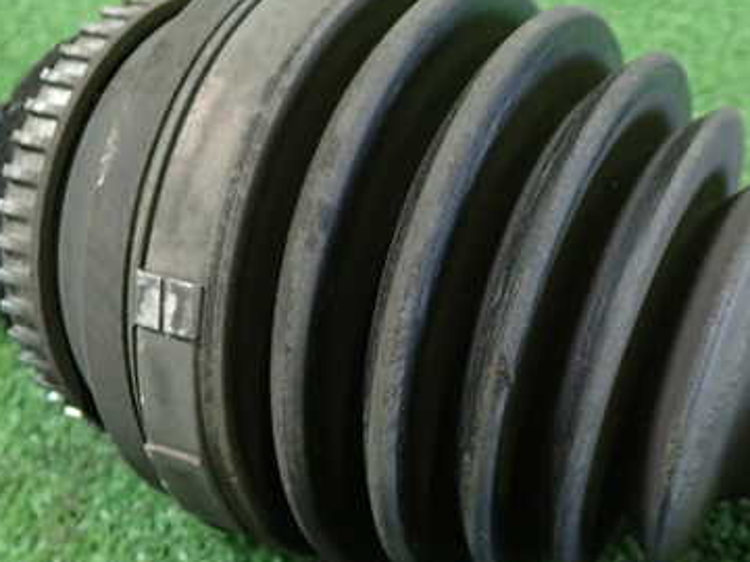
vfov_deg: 29.0
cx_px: 546
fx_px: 1083
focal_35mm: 50
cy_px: 346
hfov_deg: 37.4
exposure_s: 1/30
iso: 800
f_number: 2.3
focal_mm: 5.4
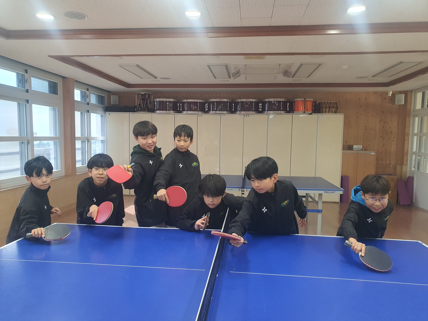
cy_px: 160
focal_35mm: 26
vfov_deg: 53.1
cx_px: 214
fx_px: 321
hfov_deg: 67.3
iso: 200
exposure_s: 1/120
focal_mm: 4.3
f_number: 2.4
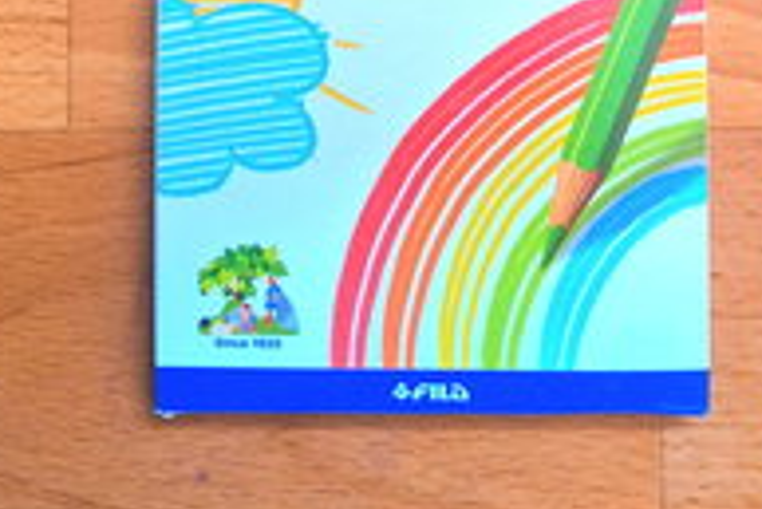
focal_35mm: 66
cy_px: -318
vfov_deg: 17.8
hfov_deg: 30.4
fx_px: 1398
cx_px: 478
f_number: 1.8
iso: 250
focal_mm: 5.54
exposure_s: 1/33
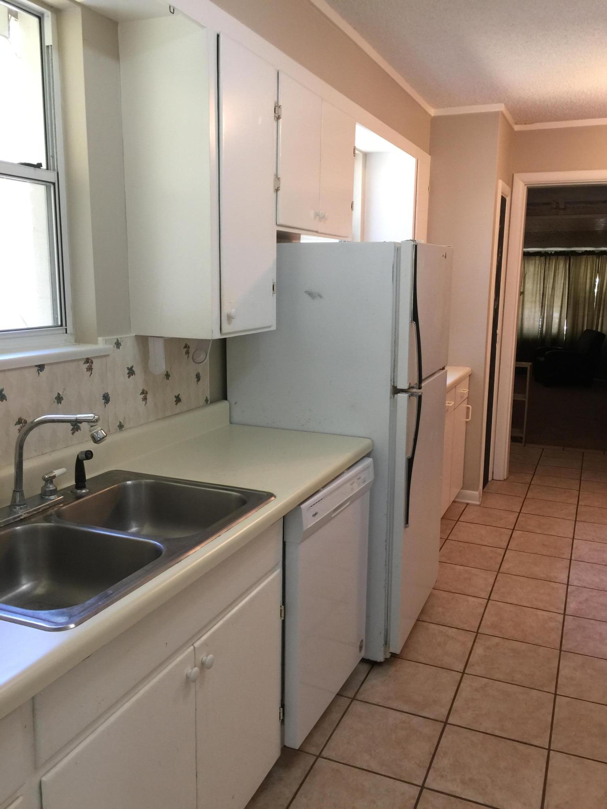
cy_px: 404
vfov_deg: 61.7
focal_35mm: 29
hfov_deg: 48.2
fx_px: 678
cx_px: 304
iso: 32
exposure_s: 1/15
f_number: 2.2
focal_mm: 4.15
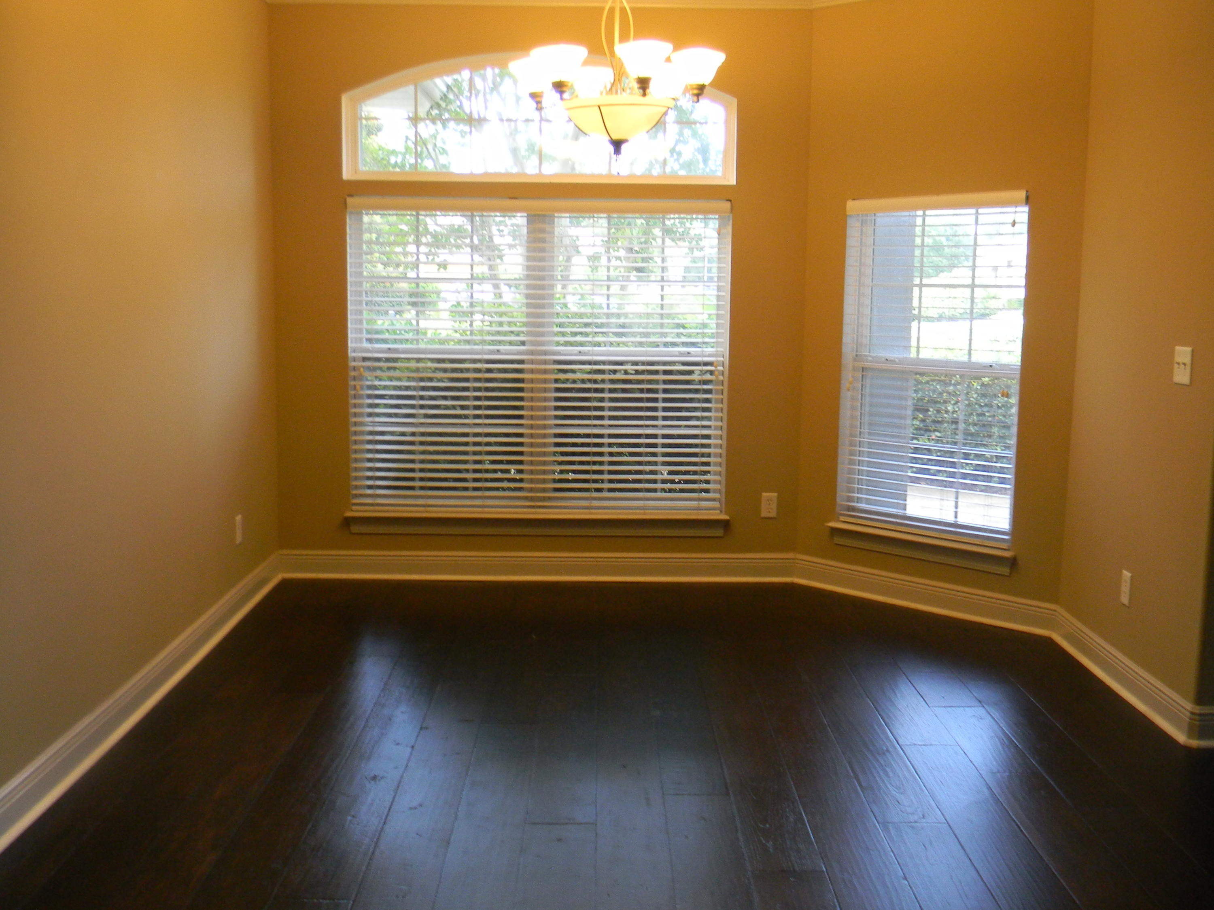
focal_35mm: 36
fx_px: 1263
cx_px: 607
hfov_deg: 51.4
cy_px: 455
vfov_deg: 39.7
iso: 269
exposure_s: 1/30
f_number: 3.7
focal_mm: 6.4
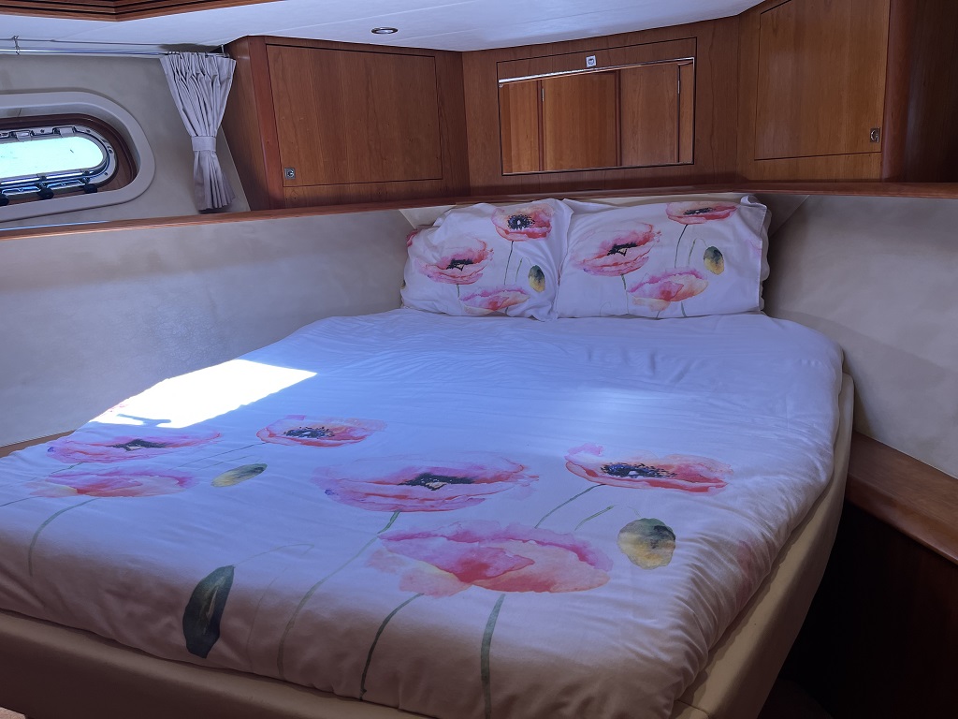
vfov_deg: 53.1
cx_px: 479
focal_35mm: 26
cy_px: 360
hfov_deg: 67.3
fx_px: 720
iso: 64
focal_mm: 5.1
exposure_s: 1/122
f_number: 1.6
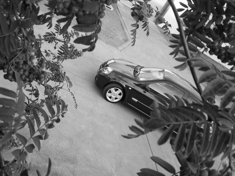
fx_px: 258
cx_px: 118
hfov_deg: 49.0
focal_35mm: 38
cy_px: 88
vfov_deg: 37.7
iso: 80
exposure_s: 1/125
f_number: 2.8
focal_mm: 6.3
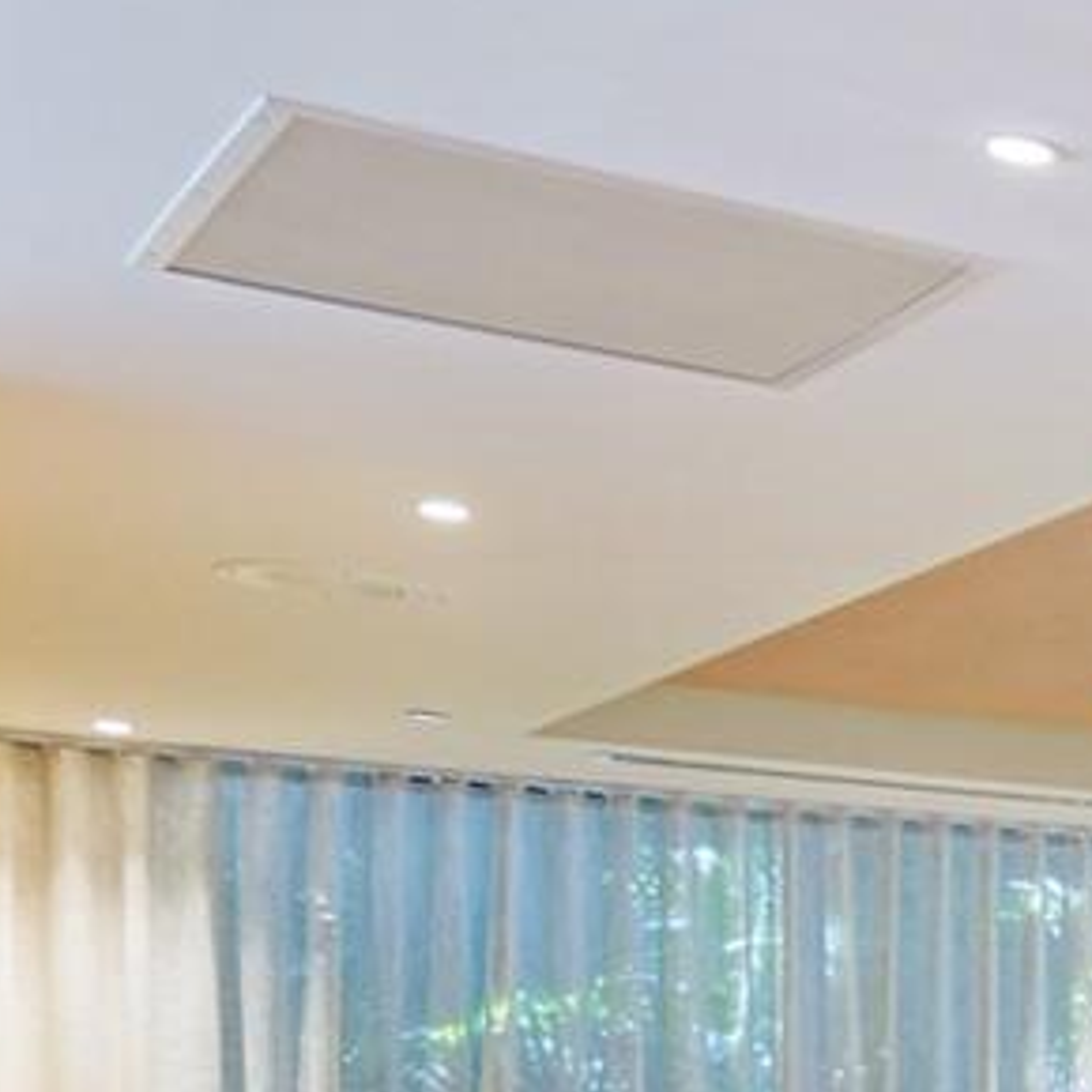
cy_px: 1235
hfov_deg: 13.6
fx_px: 2677
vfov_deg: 21.7
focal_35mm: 75
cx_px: 2832
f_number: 4
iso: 640
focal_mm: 16
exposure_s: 1/80
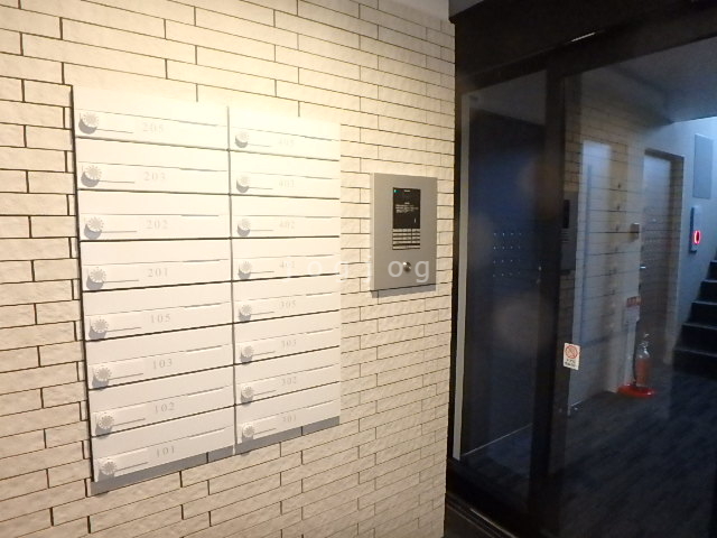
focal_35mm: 21
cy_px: 269
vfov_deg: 63.4
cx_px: 358
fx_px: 435
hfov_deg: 79.0
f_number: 3.5
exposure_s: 1/20
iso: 1600
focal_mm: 3.7
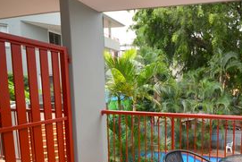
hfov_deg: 63.5
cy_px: 108
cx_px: 193
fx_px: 175
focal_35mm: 26
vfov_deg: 48.8
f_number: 5.6
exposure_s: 1/125
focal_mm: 10
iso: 100
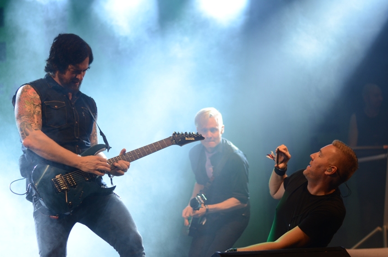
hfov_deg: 24.0
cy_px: 136
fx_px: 914
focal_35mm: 85
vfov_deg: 16.0
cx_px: 201
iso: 320
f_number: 1.8
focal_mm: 50
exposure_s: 1/1250
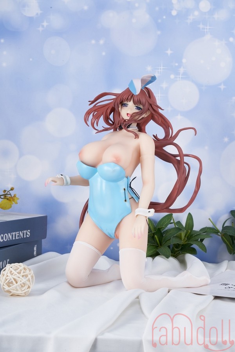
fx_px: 862
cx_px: 118
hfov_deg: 15.5
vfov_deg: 23.1
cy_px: 176
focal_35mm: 88
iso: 160
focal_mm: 88
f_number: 18
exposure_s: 1/125
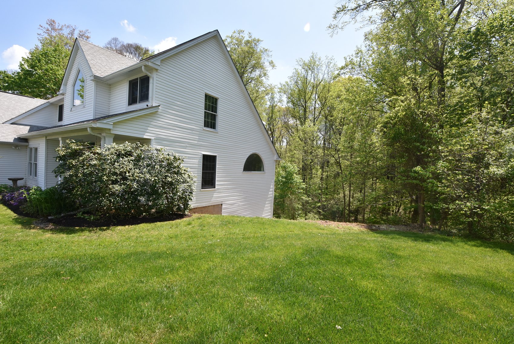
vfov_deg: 77.4
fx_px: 214
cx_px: 257
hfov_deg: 100.3
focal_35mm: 15
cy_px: 172
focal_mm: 10
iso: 320
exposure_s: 1/500
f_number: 8
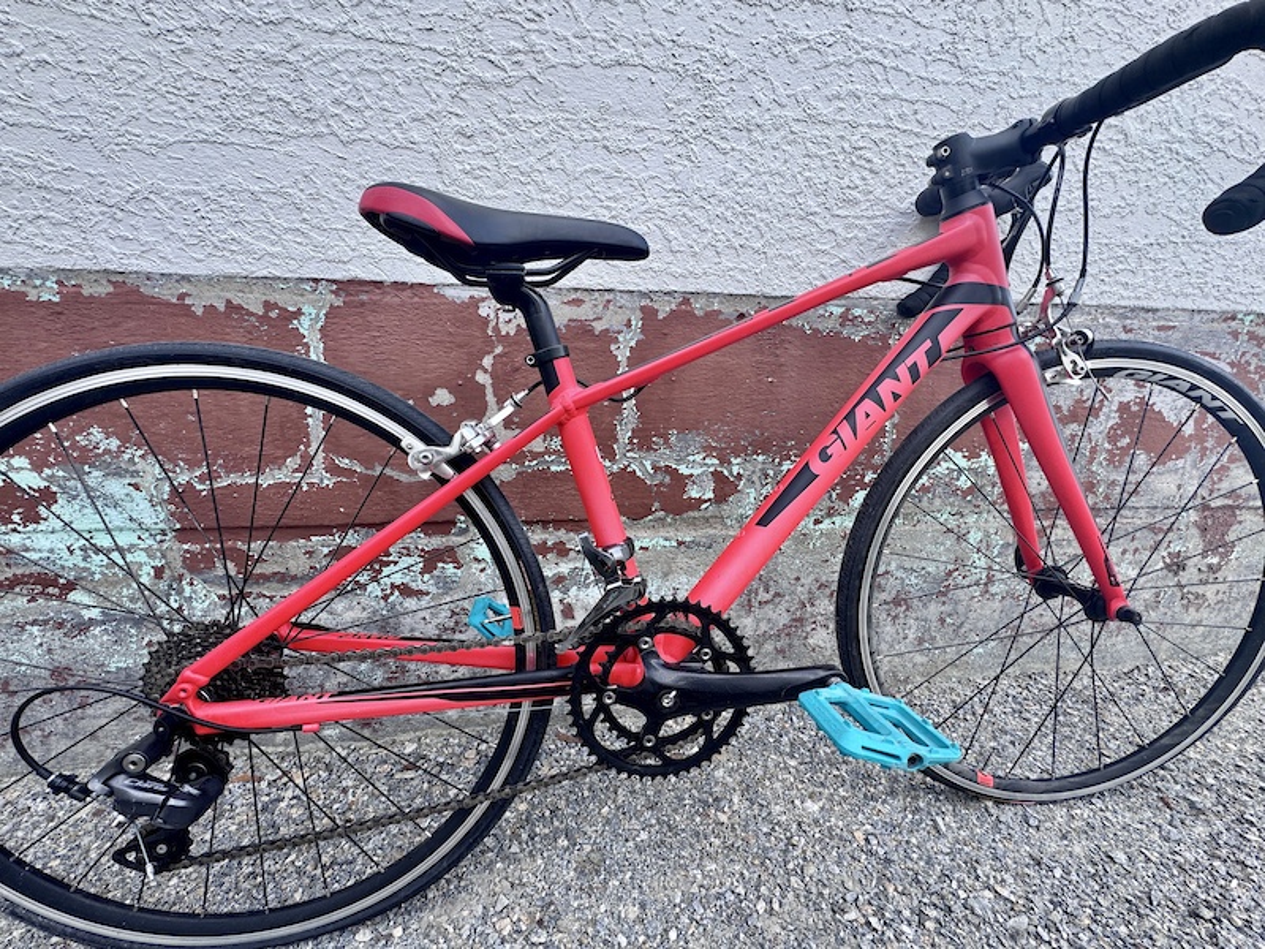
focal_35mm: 14
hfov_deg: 102.1
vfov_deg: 85.7
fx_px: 512
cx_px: 632
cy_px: 474
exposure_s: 1/131
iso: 40
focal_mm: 2.22
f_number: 2.2
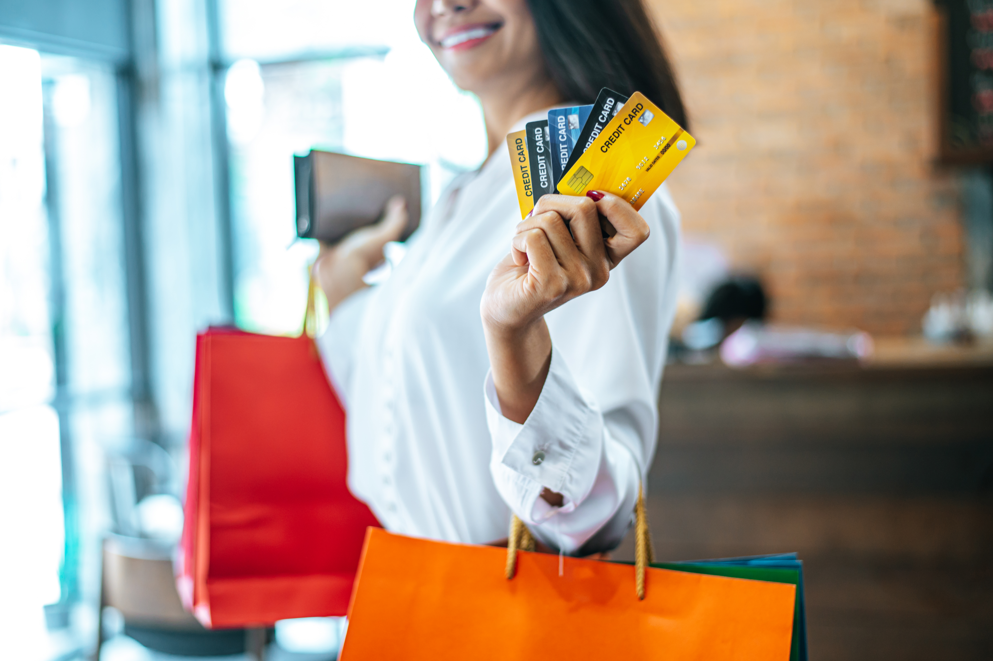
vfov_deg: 27.0
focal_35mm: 50
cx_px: 496
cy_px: 330
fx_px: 1378
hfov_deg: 39.6
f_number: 1.8
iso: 400
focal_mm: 50
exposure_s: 1/125
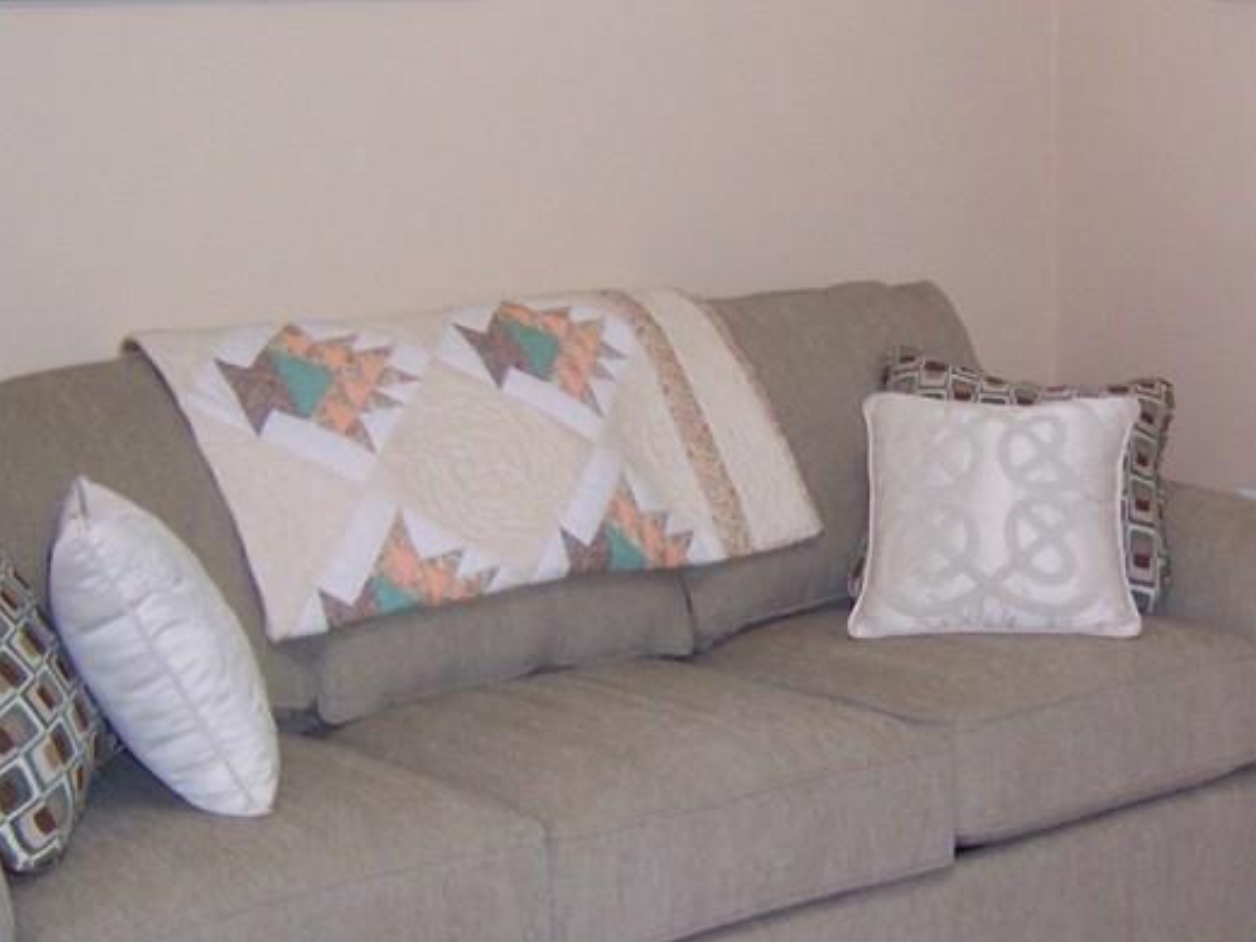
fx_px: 2358
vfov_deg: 22.6
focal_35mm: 65
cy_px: 461
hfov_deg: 29.2
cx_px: 983
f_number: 2.4
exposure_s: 1/60
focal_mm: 5.5
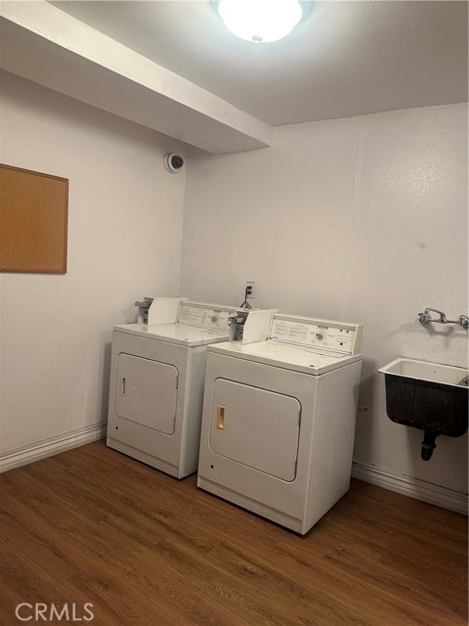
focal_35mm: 24
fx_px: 434
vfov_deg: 71.6
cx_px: 234
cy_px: 313
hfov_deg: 56.8
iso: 200
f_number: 1.78
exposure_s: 1/120
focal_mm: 6.86
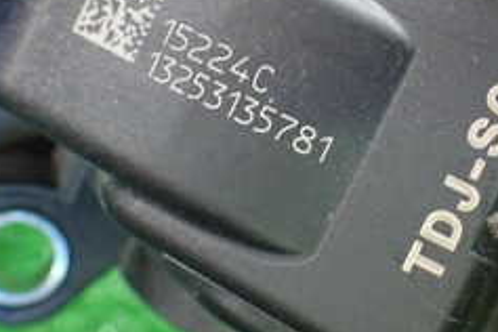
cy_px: 139
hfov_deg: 25.6
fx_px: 1093
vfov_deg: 17.3
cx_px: 311
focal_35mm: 79
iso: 800
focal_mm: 5.4
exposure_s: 1/60
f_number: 2.3
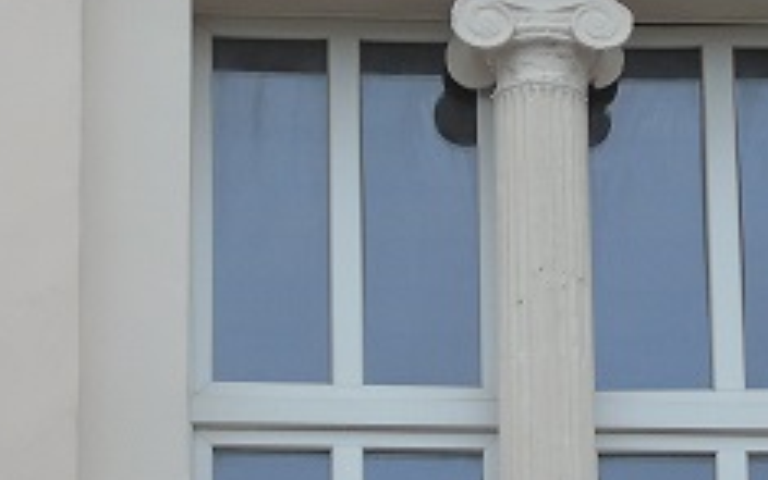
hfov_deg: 7.1
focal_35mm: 297
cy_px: 286
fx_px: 6218
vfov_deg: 4.4
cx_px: 477
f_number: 4.5
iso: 80
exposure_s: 1/40
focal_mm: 17
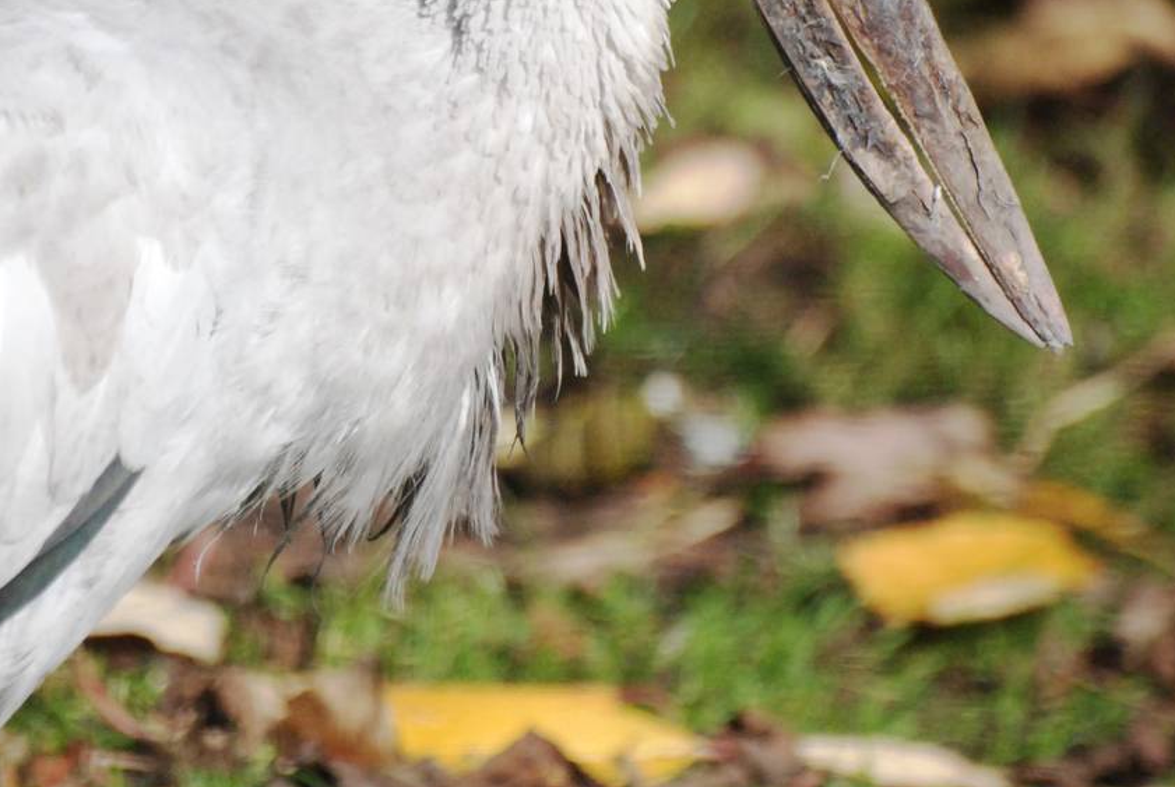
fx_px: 27973
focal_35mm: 856
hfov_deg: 2.4
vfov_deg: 1.6
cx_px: 492
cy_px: 94
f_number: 6.3
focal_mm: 300
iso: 1000
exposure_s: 1/2500
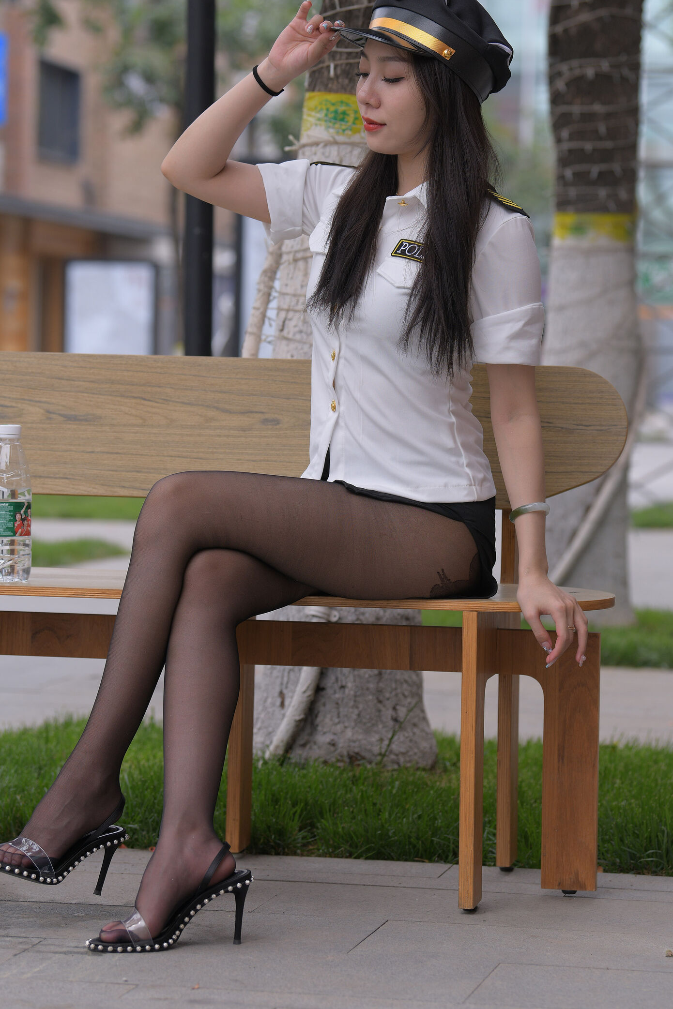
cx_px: 382
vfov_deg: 16.6
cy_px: 401
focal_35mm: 123
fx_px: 3449
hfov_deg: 11.1
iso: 140
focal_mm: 95
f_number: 4
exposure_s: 1/640
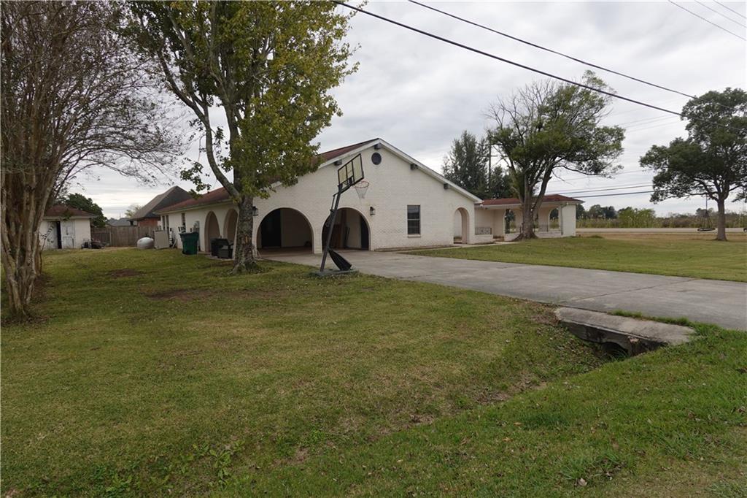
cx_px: 374
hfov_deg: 73.8
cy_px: 249
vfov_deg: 53.1
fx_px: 498
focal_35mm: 24
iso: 100
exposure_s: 1/320
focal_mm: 9
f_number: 4
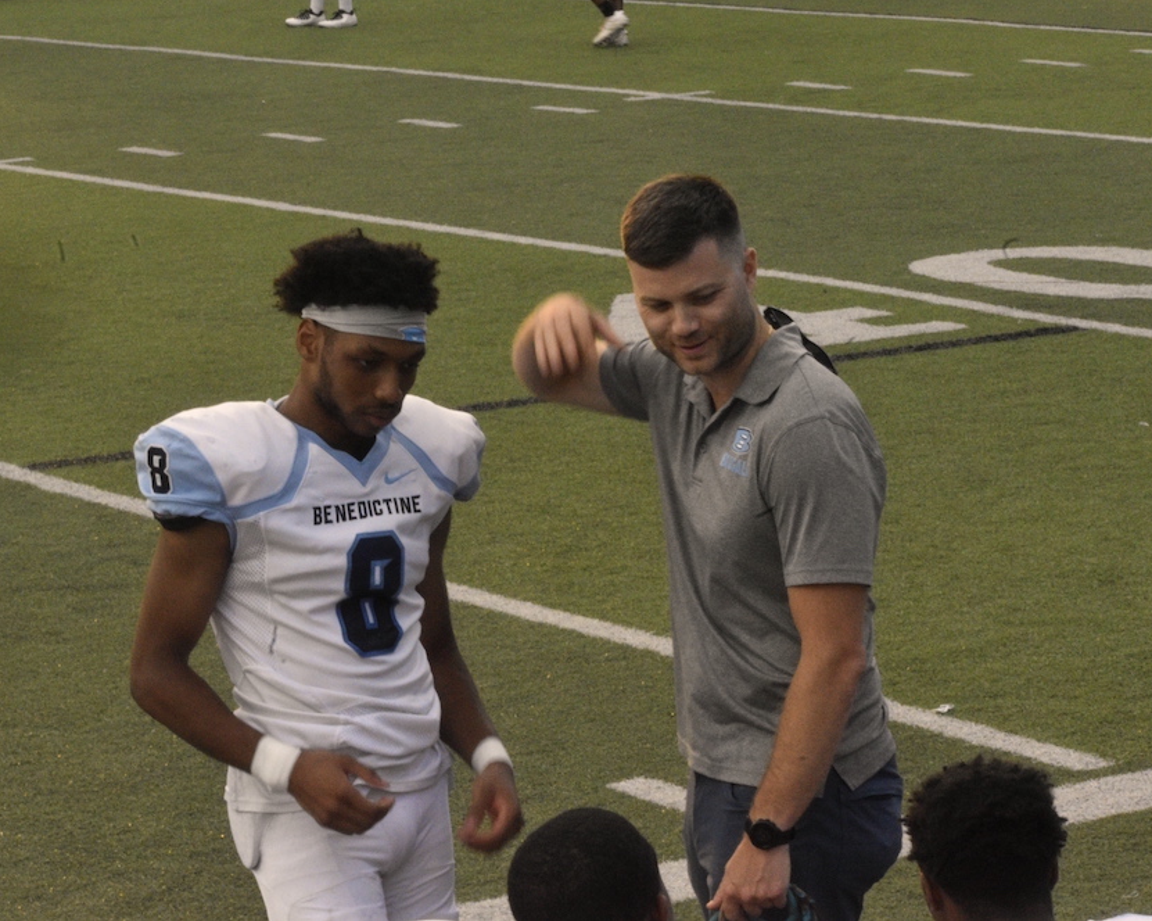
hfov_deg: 13.9
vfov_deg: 11.1
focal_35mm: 139
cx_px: 555
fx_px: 4737
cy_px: 460
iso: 3200
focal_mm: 82
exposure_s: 1/60
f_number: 4.8
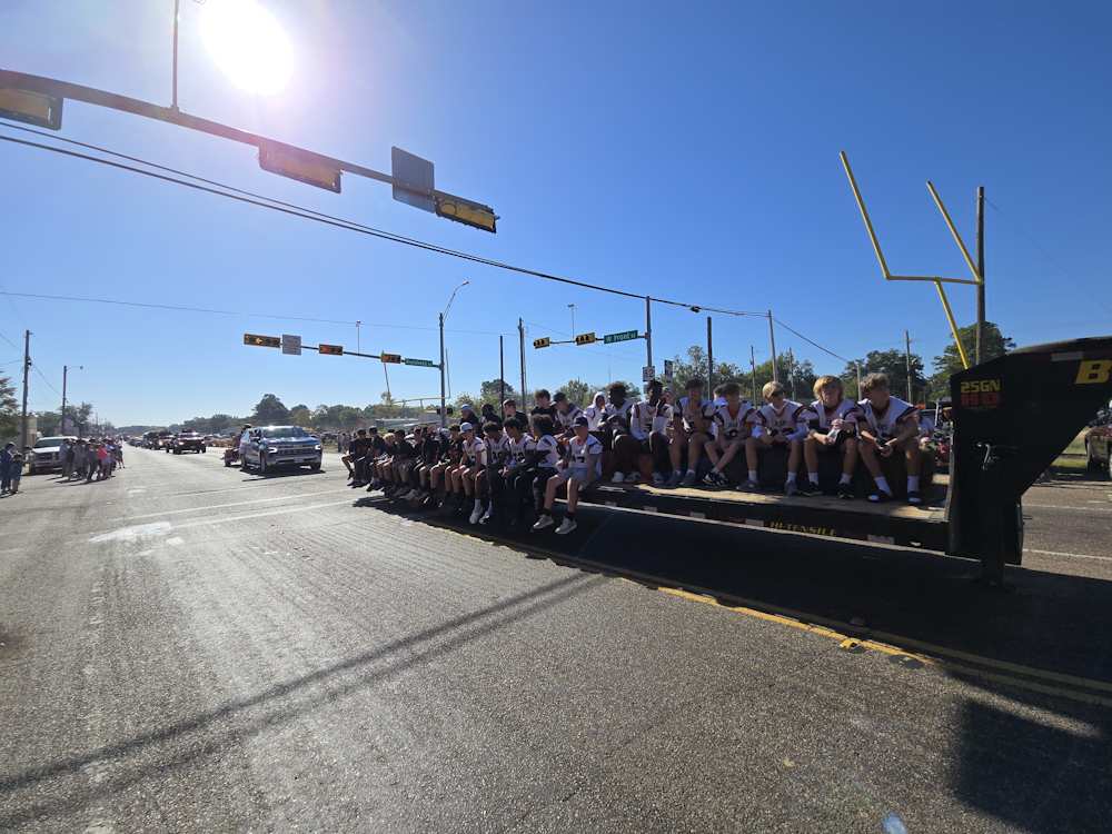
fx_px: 418
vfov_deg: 89.9
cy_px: 417
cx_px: 556
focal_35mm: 13
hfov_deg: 106.2
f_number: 2.2
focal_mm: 2.2
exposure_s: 1/3956
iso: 50
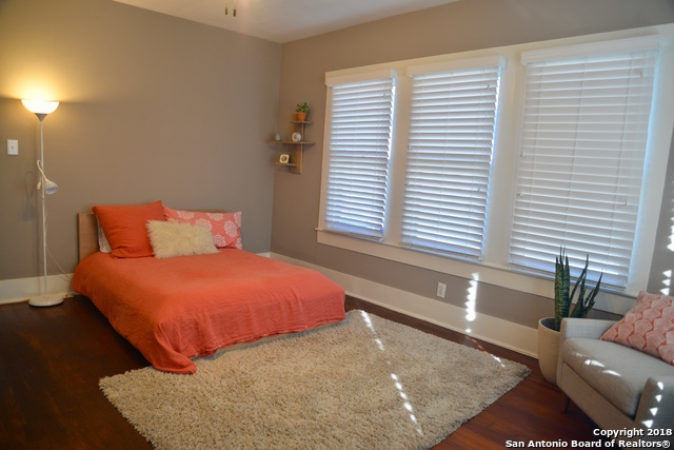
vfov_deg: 53.2
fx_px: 449
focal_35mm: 24
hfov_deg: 73.7
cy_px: 225
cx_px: 337
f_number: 3.5
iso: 800
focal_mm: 24
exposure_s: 1/50
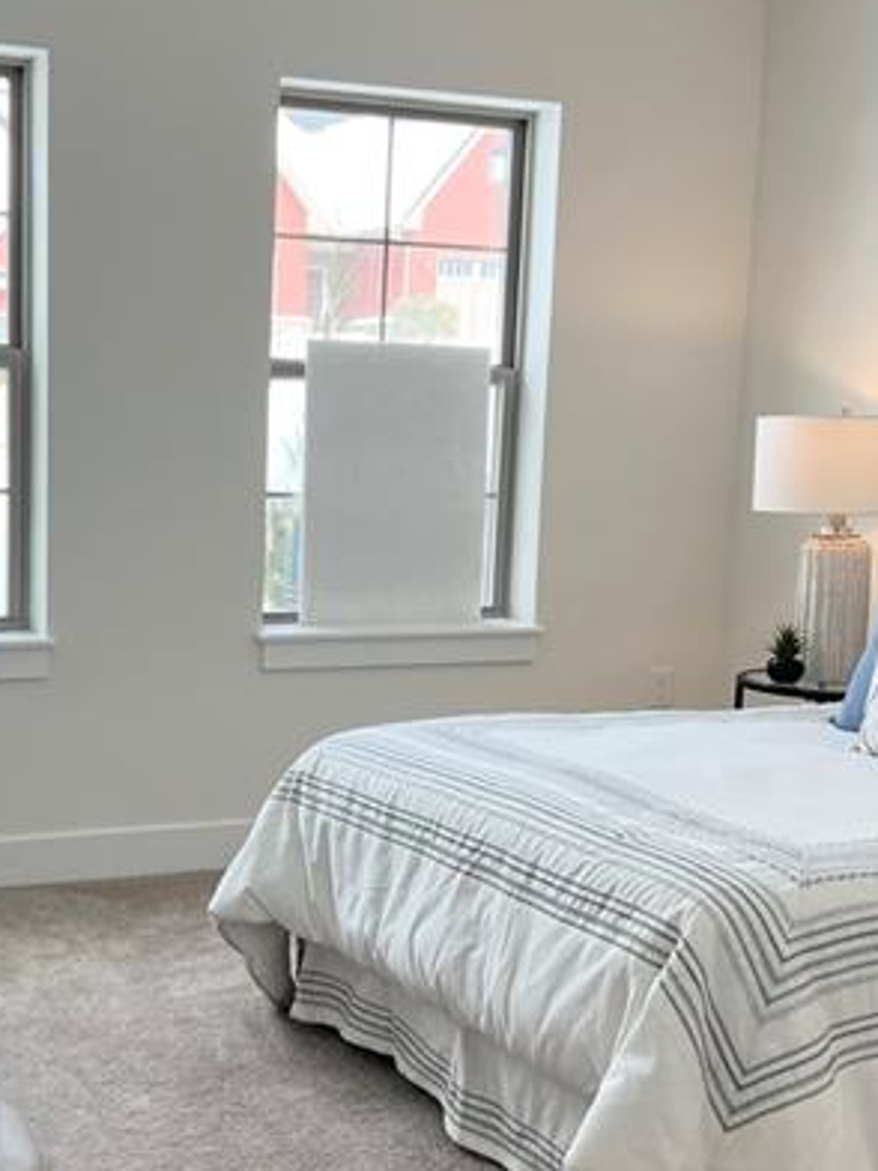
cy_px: 627
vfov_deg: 37.5
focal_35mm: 51
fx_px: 1725
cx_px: 197
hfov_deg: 28.1
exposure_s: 1/274
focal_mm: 5.7
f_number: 1.5
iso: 50
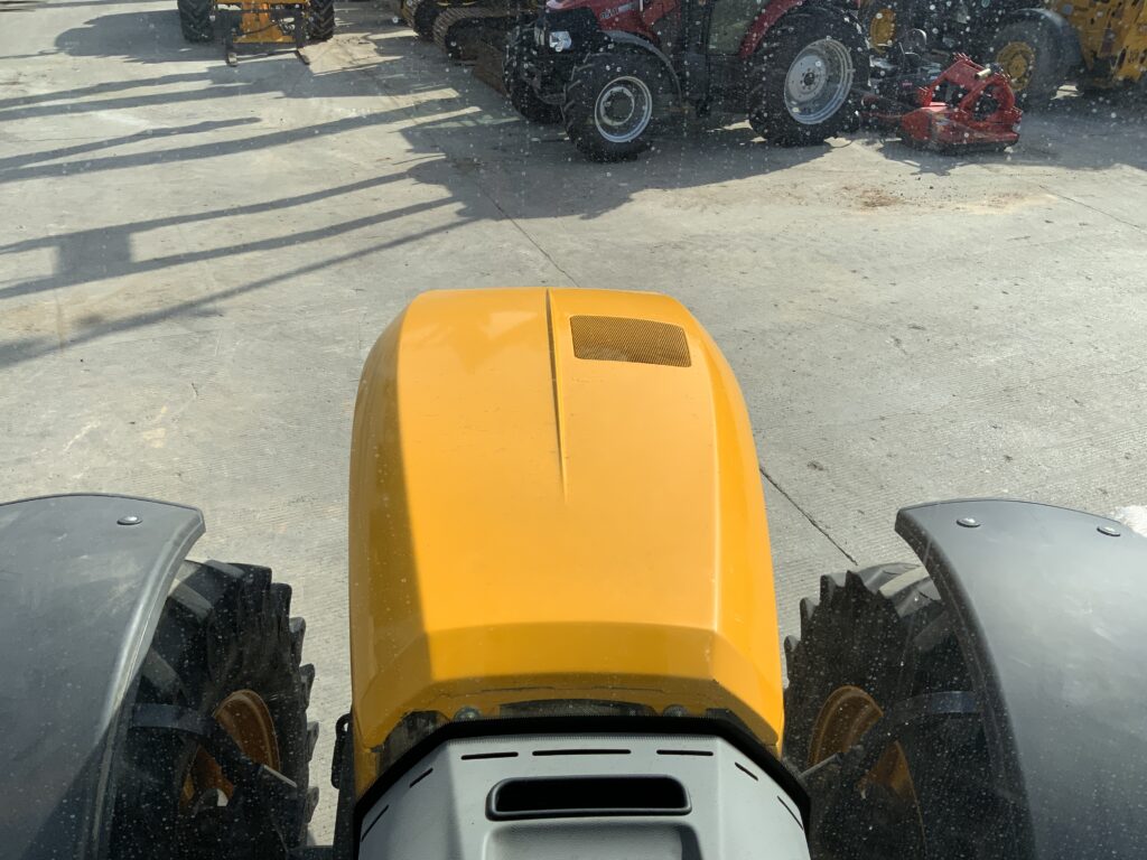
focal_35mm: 29
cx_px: 574
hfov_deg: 61.7
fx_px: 961
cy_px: 430
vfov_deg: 48.2
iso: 16
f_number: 1.8
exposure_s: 1/1675
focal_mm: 3
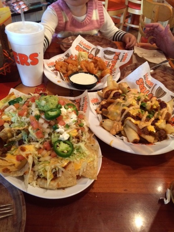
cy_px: 116
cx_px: 87
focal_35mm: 29
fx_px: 194
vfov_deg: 61.7
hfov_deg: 48.2
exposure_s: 1/24
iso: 250
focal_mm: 4.15
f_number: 2.2
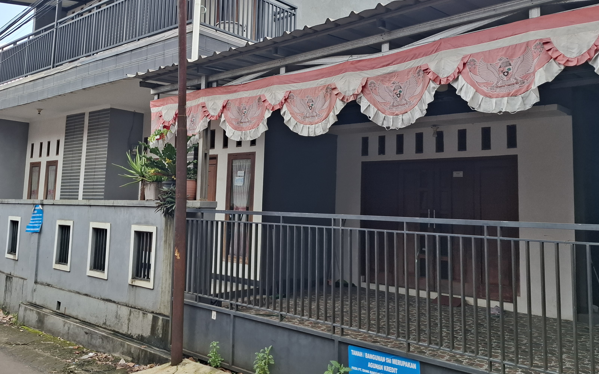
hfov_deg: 61.2
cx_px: 283
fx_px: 506
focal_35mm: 31
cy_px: 152
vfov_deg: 40.4
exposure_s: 1/369
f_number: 1.8
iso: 50
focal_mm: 5.54
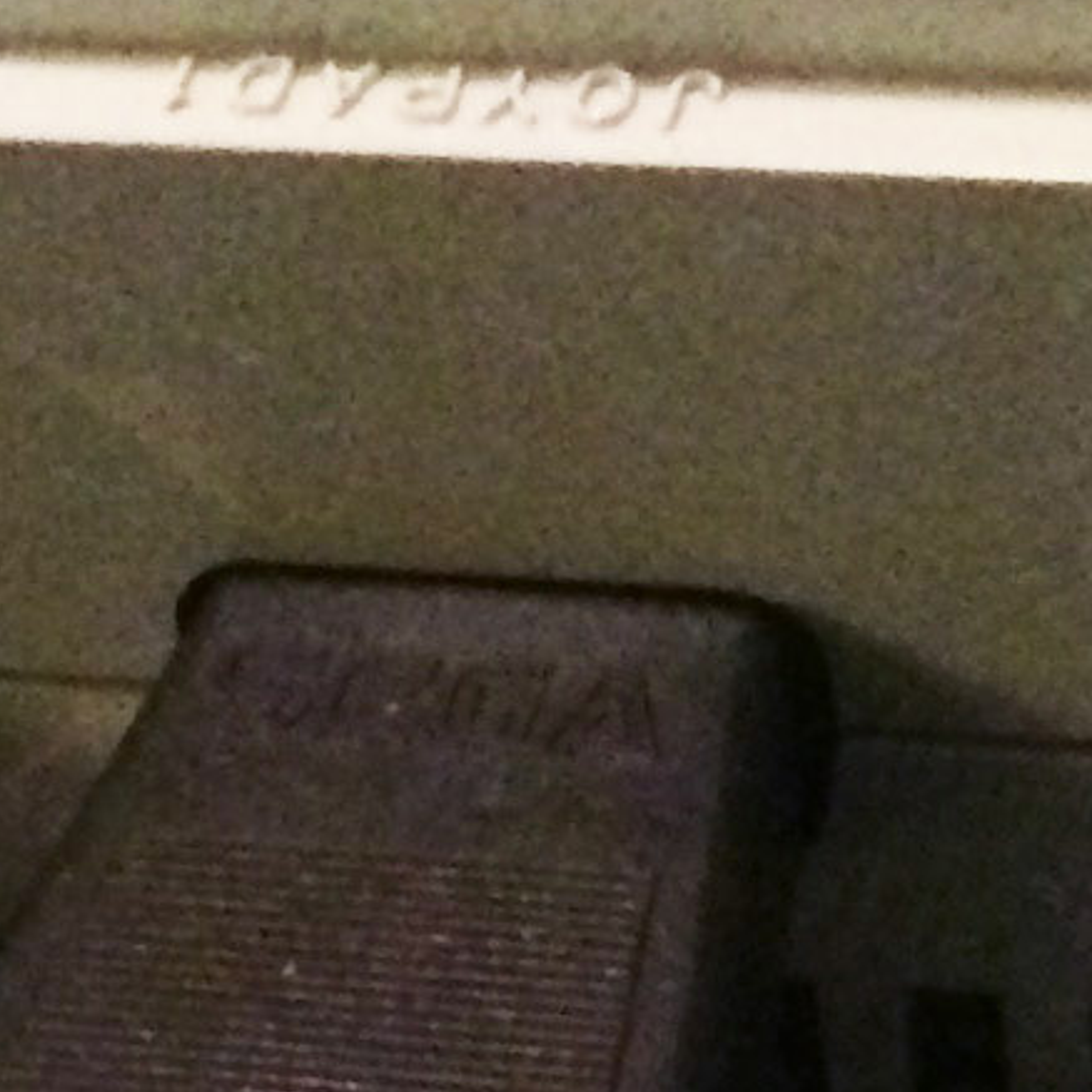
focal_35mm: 191
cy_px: 803
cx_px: 140
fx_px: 6817
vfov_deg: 9.1
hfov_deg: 9.1
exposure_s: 1/17
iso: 500
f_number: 2.2
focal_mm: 4.15
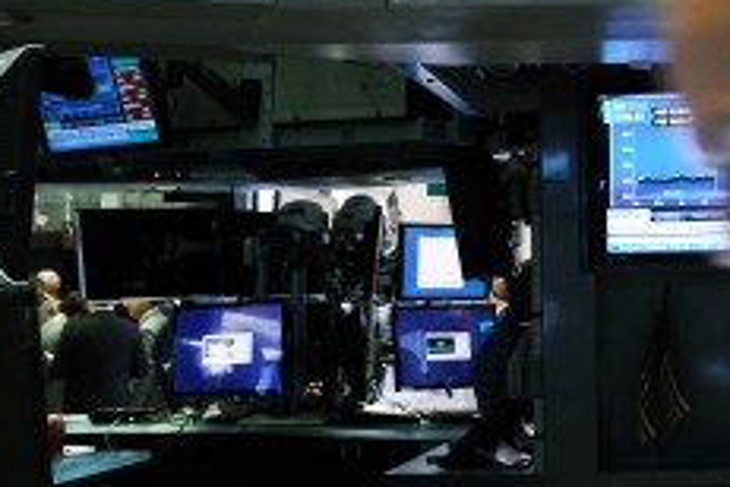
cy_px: 16
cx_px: 755
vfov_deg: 14.8
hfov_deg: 21.5
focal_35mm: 91
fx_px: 1845
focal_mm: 23
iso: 2000
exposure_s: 1/60
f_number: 4
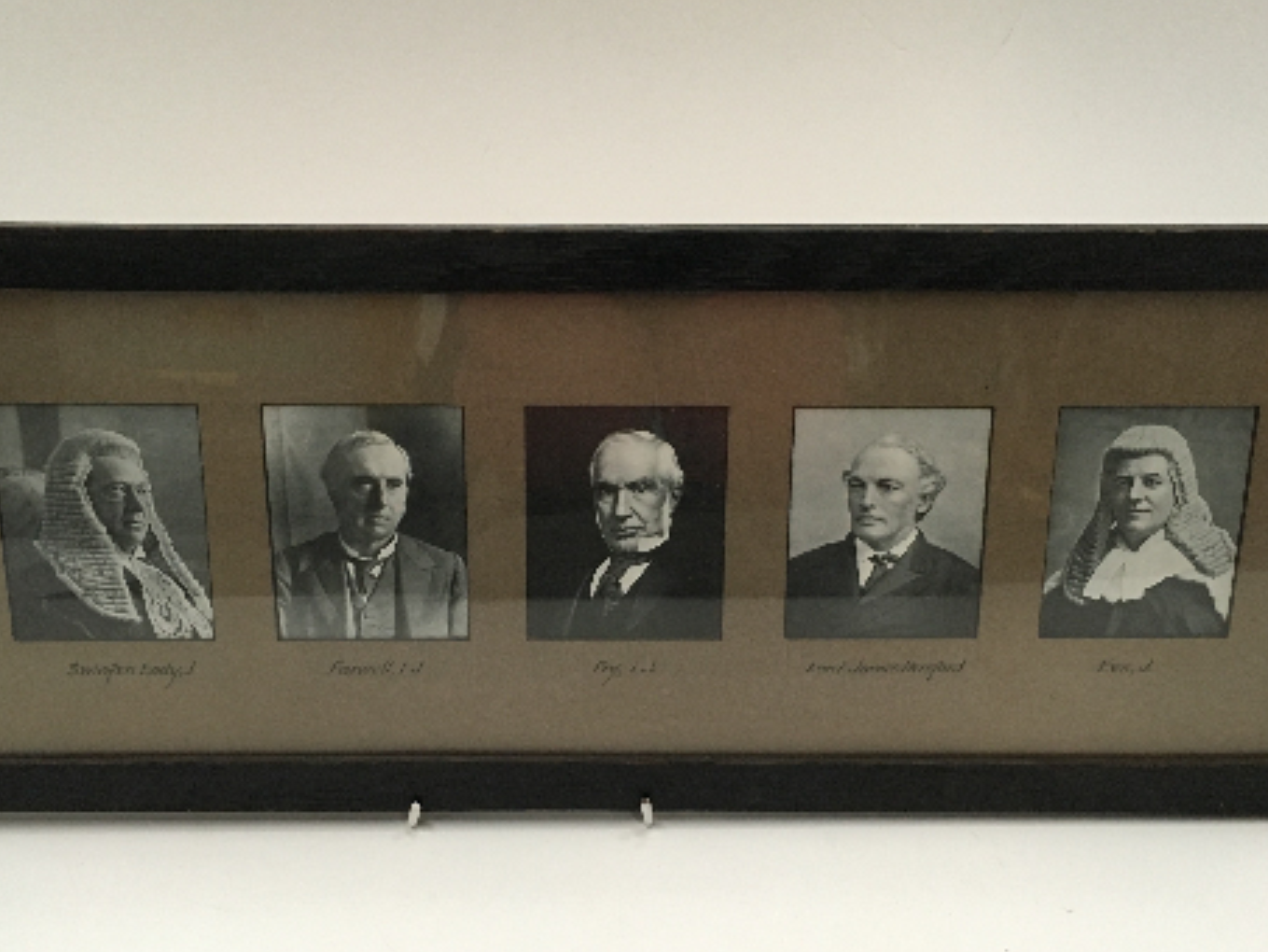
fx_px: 1502
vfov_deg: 35.1
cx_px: 635
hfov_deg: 45.8
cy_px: 540
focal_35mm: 41
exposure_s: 1/20
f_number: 2.2
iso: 200
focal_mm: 4.15
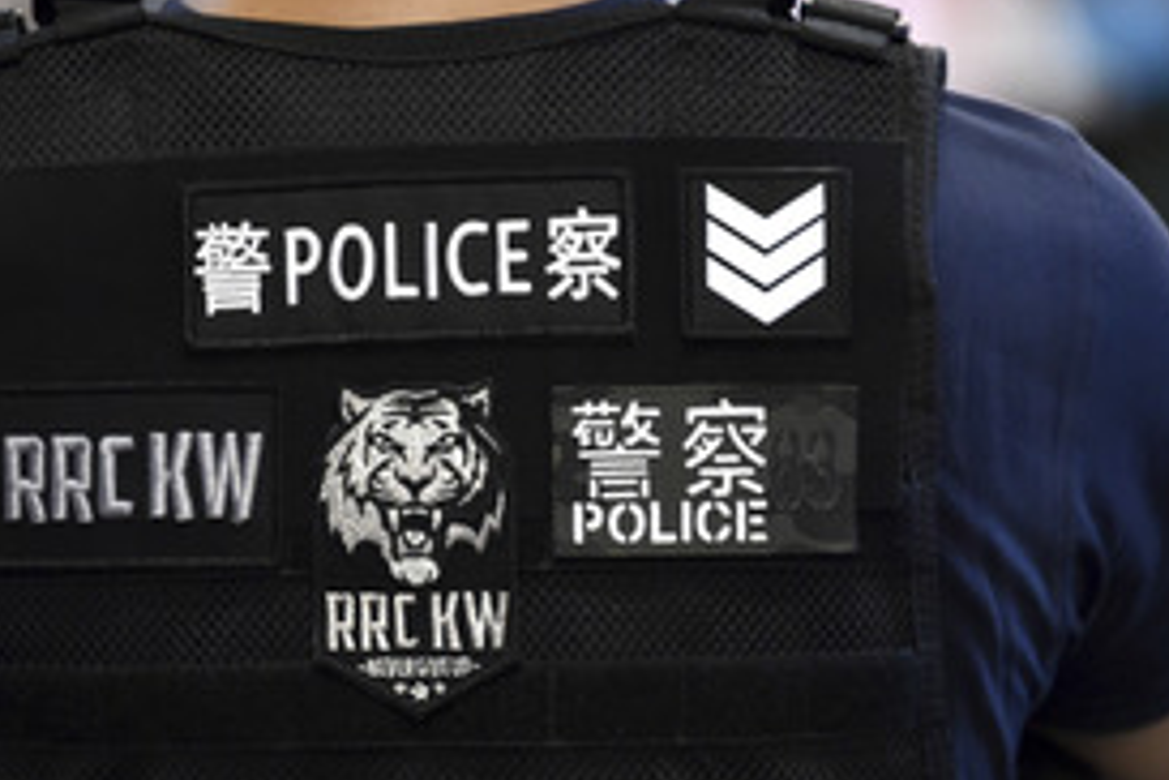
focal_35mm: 330
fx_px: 10715
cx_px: 480
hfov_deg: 6.2
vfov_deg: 4.2
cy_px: 480
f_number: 2.8
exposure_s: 1/160
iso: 3200
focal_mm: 200
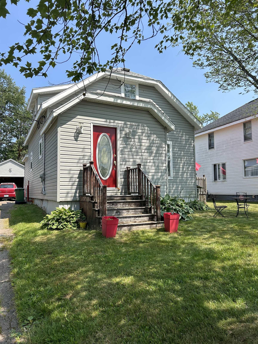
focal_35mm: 26
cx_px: 129
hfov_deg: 53.1
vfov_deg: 67.3
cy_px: 172
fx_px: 258
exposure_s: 1/2571
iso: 50
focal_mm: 5.7
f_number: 1.5
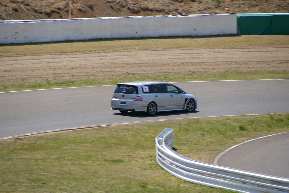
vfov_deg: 3.7
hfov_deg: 5.5
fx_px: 3009
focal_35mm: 375
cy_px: 96
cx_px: 144
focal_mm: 250
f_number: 8
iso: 200
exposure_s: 1/500
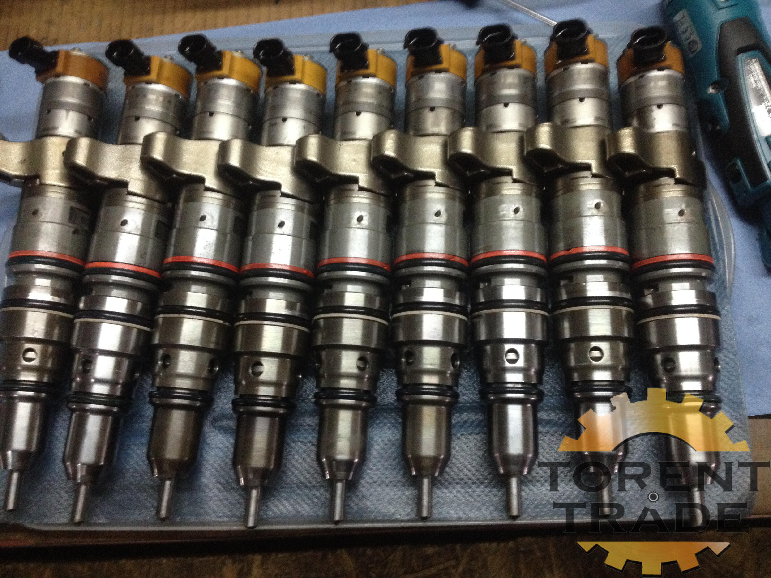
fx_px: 780
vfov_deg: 40.7
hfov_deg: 52.6
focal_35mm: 35
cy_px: 289
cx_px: 386
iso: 320
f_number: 2.4
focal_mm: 4.28
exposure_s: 1/20
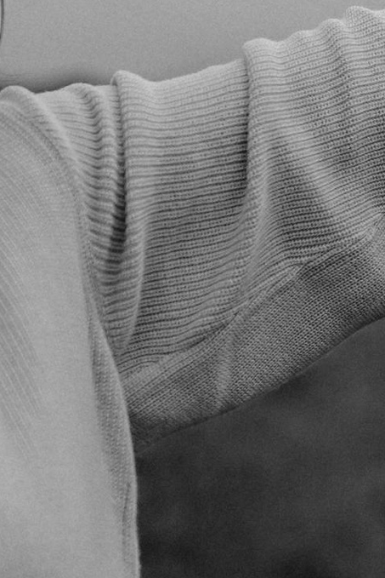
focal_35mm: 198
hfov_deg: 6.7
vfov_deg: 10.3
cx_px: 804
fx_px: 3174
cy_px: -67
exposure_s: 1/2500
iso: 100
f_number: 1.8
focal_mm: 35
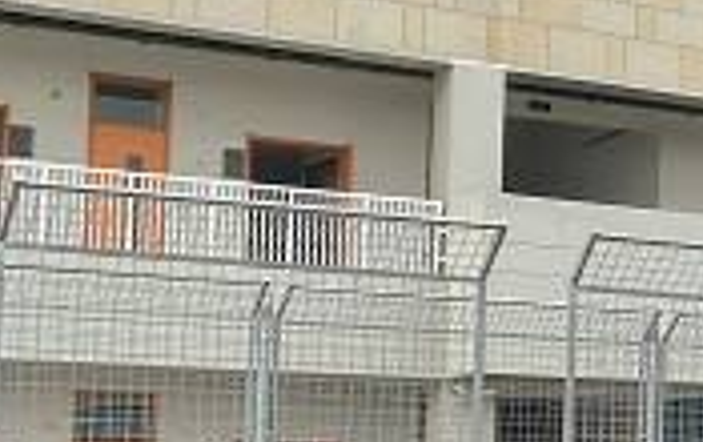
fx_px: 2303
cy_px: 388
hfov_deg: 14.6
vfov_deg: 10.9
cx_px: 1378
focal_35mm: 120
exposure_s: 1/1157
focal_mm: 4.25
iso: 32
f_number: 1.8
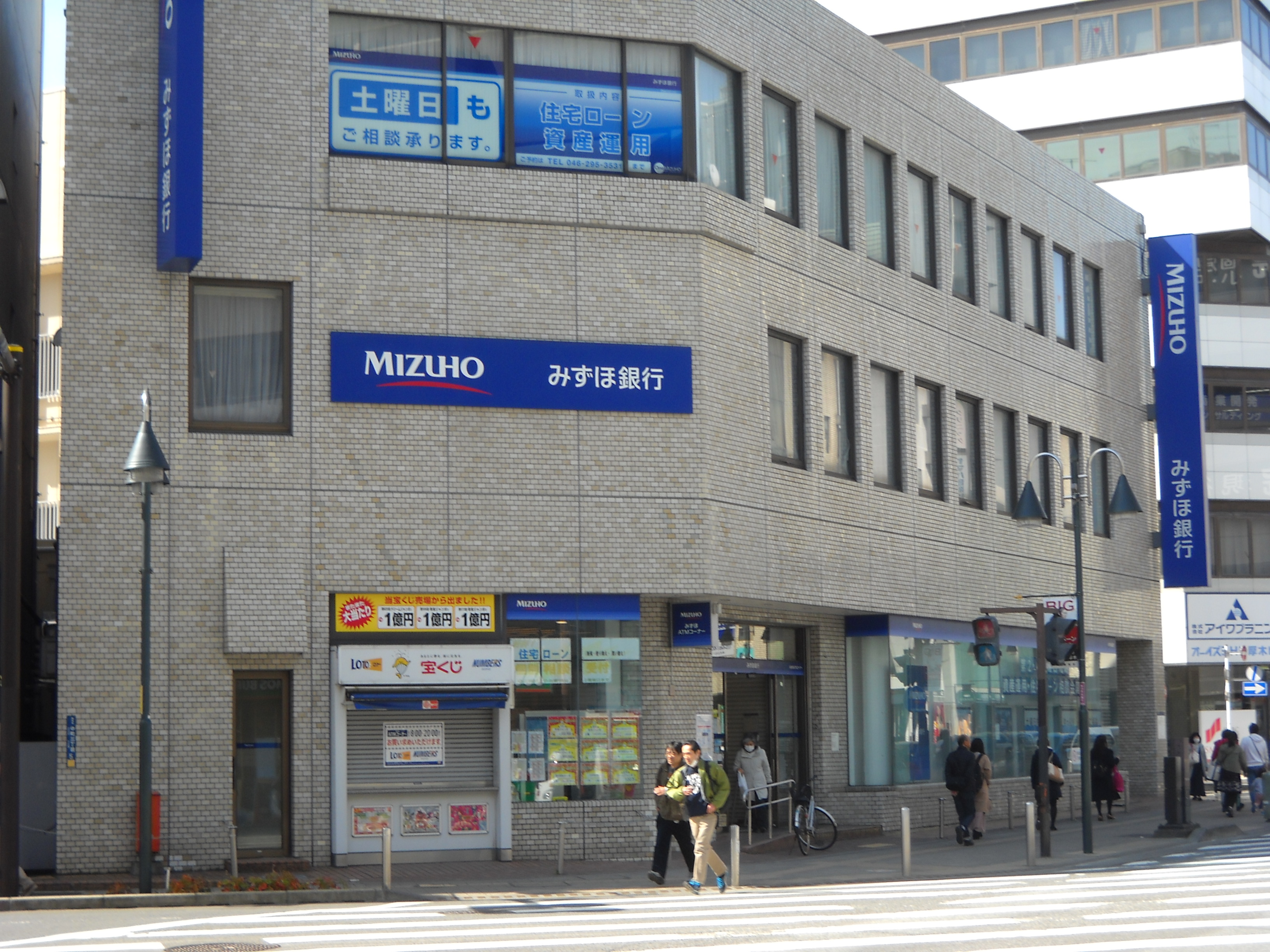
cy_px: 476
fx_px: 2385
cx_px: 635
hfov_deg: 29.8
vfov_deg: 22.6
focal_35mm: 65
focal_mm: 10.84
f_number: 4
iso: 64
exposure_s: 1/168
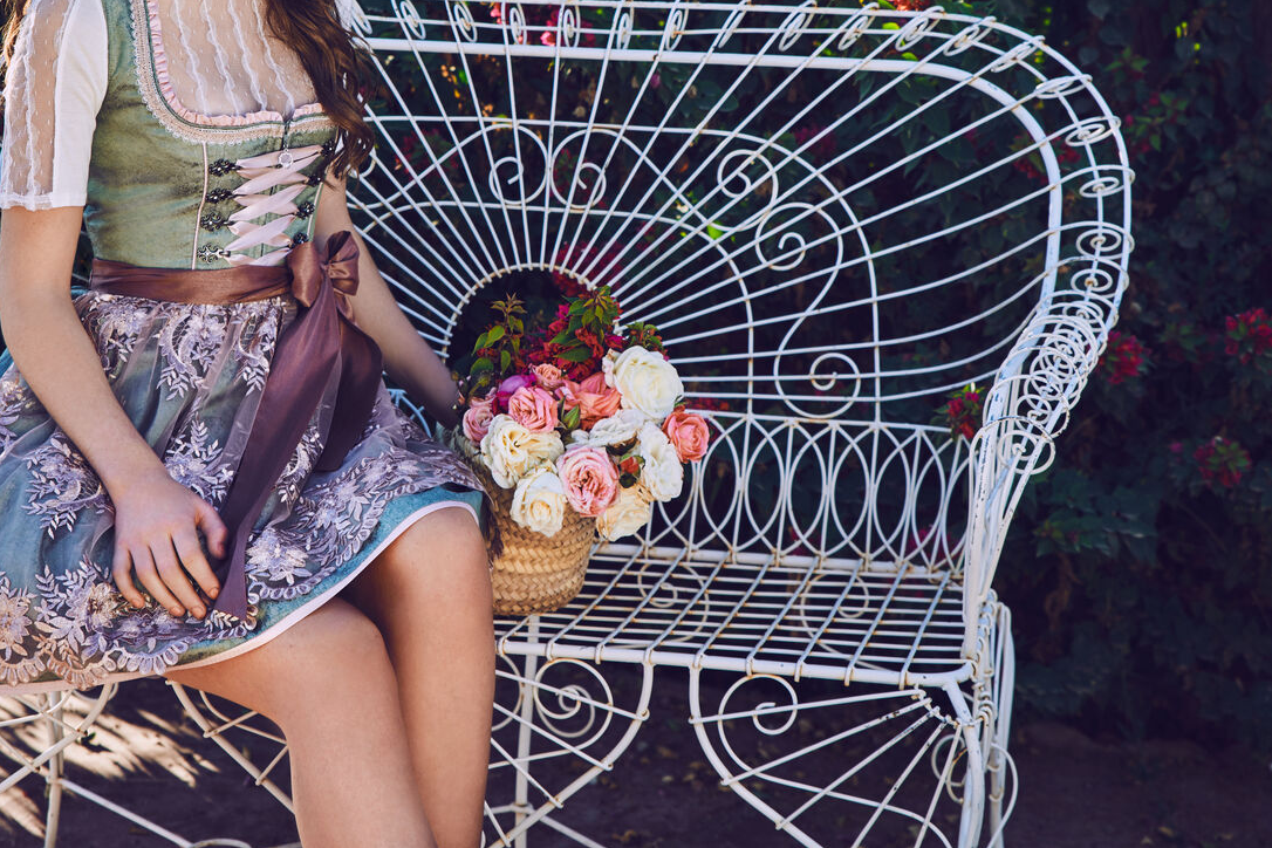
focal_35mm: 97
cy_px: 218
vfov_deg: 14.1
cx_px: 645
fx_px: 3427
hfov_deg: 21.0
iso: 160
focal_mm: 65
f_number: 4
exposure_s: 1/160
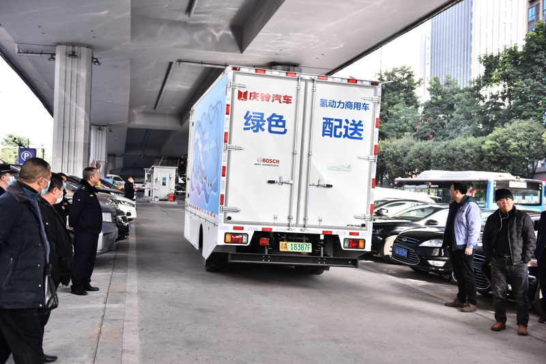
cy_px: 182
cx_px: 273
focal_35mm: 42
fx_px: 637
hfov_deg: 46.4
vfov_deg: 31.9
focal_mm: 42
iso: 200
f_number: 4
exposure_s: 1/250
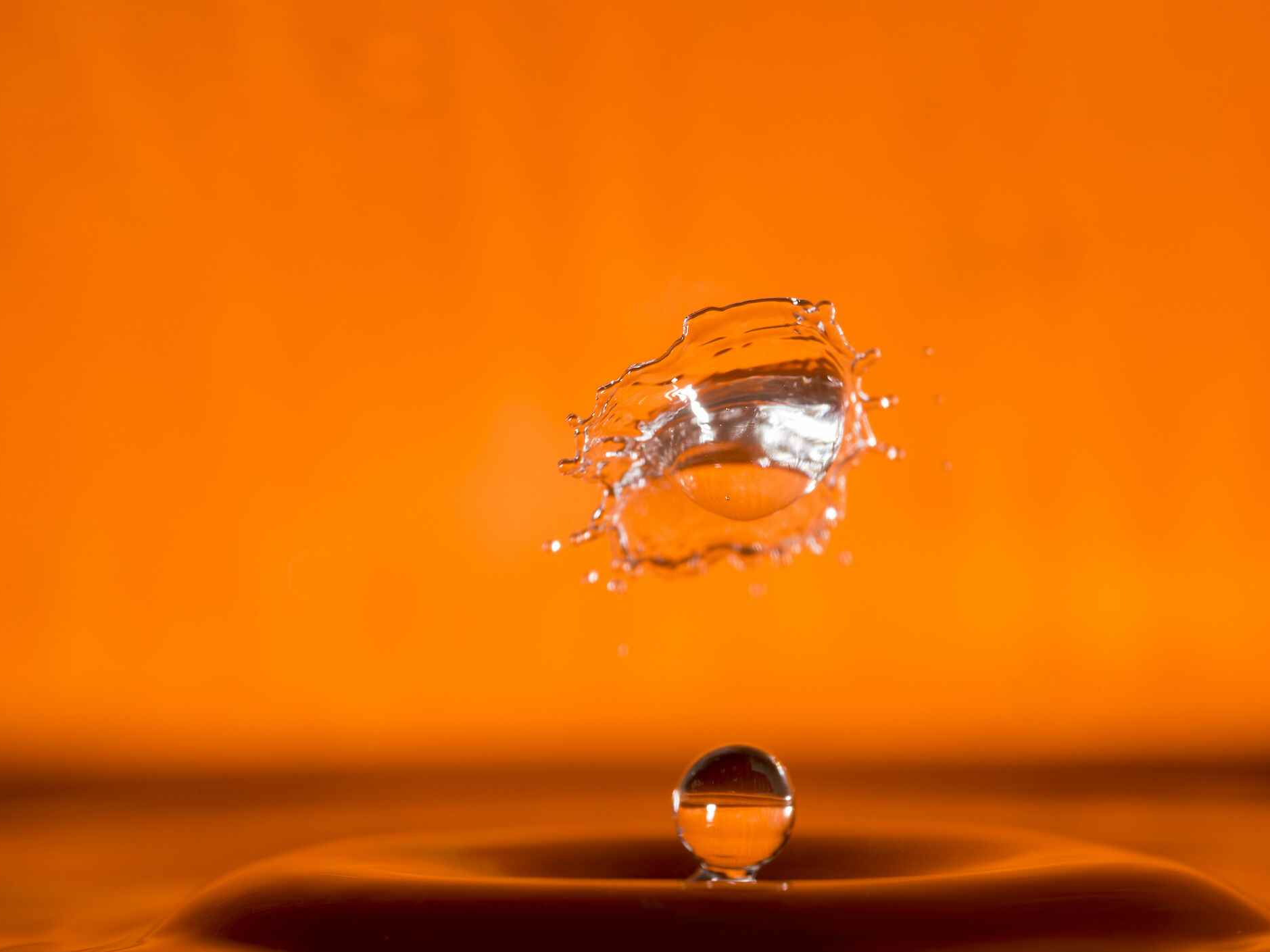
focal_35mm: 129
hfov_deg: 15.3
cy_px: 520
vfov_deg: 11.5
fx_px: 4732
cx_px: 747
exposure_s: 1/200
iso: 100
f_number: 8
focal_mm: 105
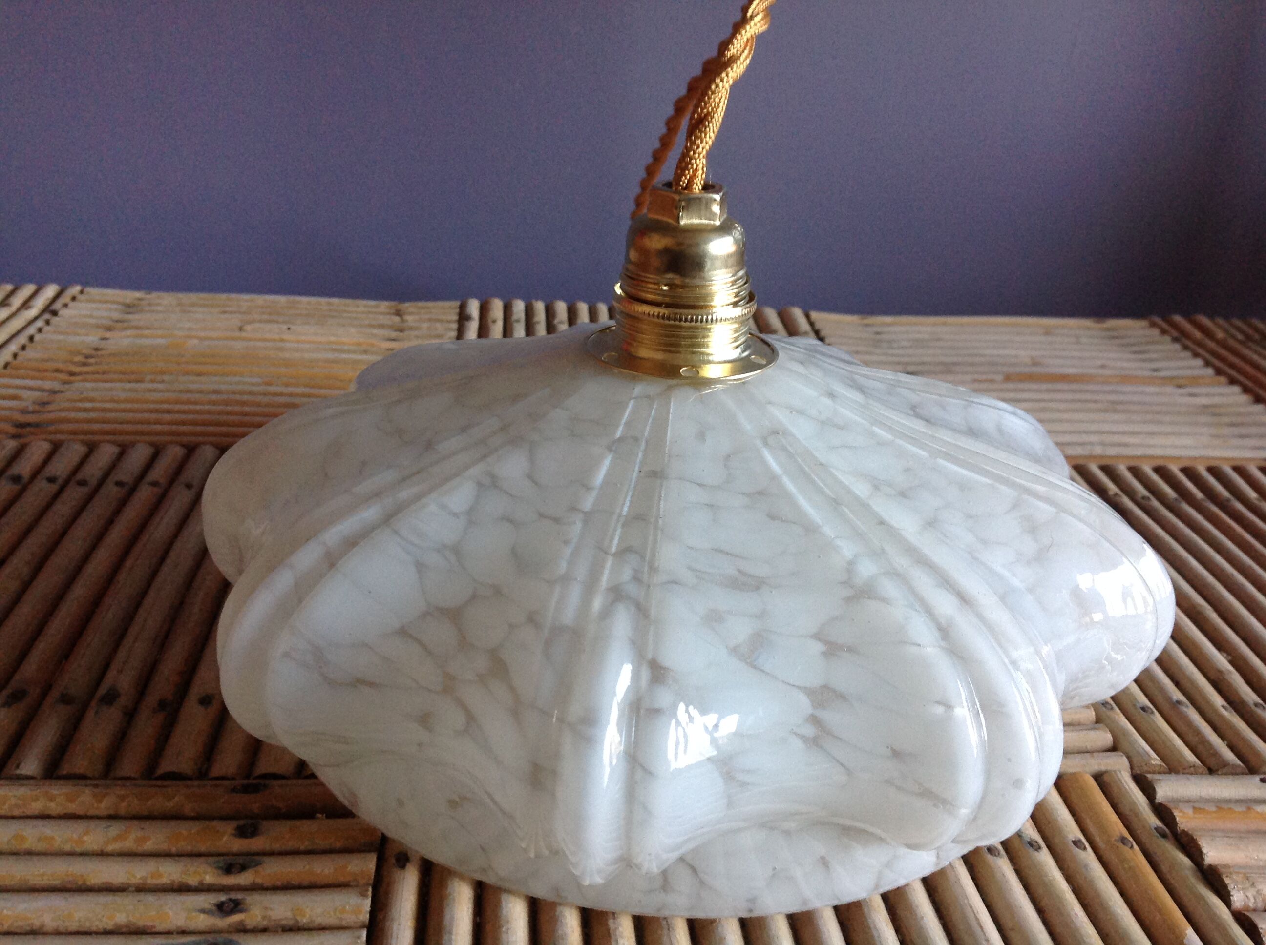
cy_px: 472
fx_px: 1278
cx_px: 633
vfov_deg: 40.6
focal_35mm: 35
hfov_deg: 52.7
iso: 160
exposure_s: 1/15
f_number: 2.4
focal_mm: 4.28
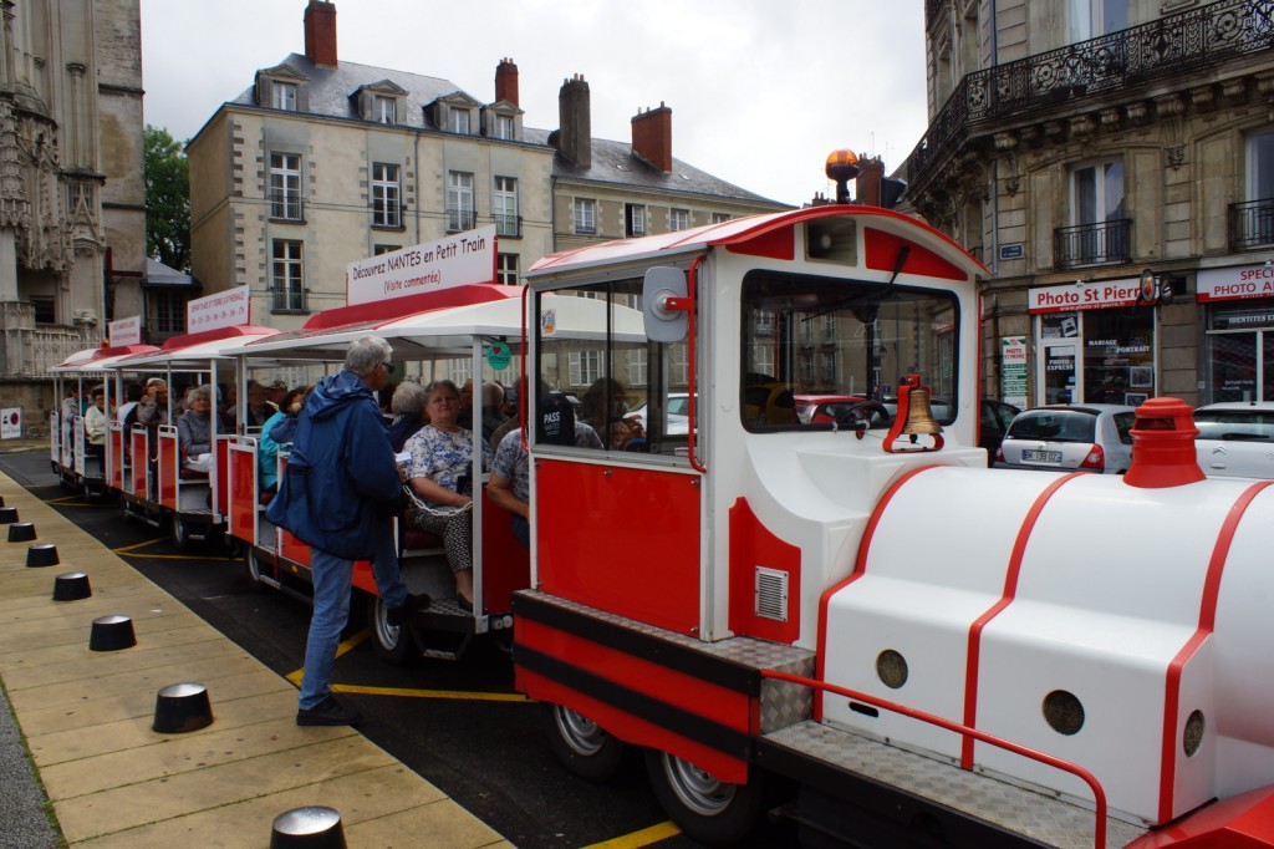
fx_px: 1061
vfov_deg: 43.6
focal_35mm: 30
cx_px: 637
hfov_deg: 61.9
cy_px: 424
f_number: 13
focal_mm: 20
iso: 100
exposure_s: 1/100
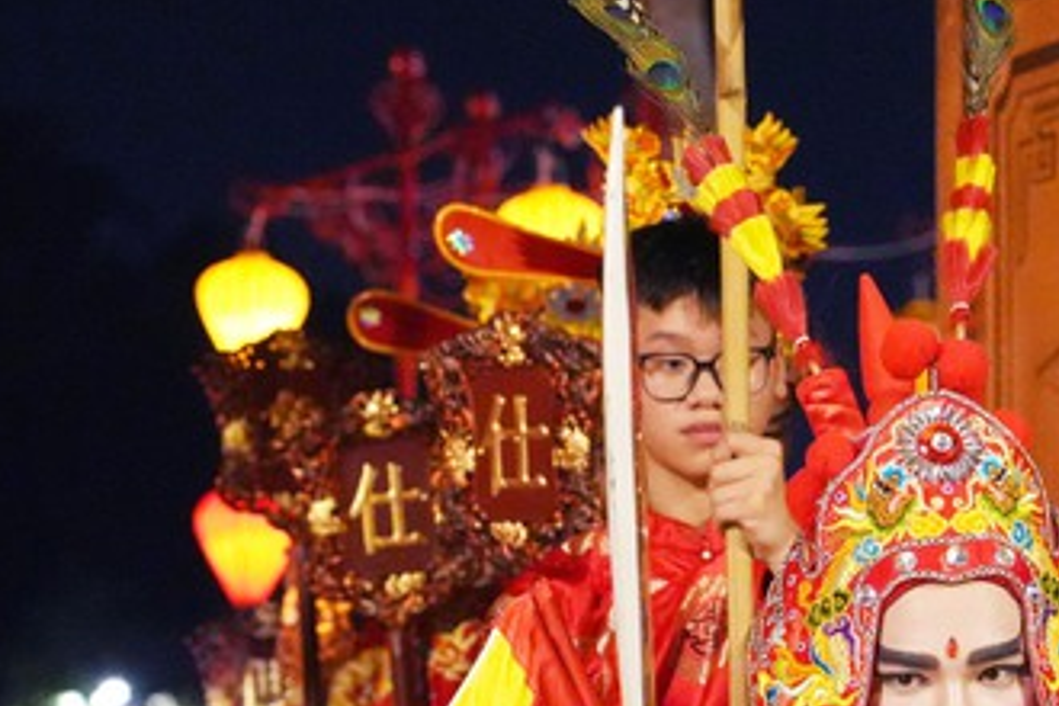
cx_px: 764
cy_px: 663
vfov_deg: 8.7
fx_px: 4618
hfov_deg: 13.0
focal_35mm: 157
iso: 12800
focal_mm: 70
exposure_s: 1/160
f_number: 4
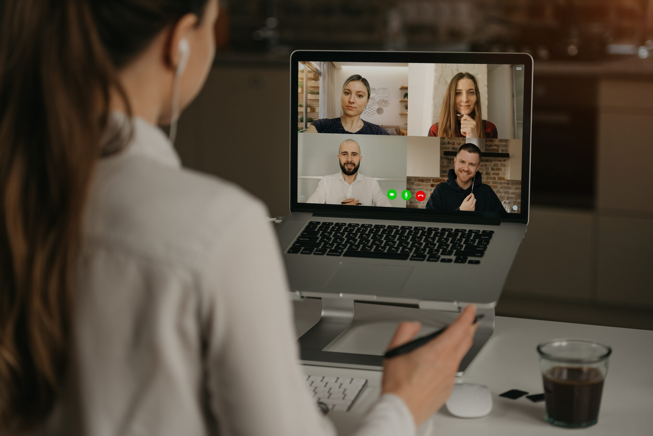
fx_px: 1415
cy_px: 218
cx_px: 326
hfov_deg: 26.0
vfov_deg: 17.5
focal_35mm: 78
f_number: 2.8
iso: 400
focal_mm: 78
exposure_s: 1/125
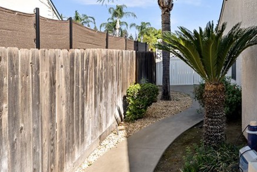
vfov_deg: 39.3
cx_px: 203
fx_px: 236
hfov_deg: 53.7
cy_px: 51
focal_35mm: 33
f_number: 5.6
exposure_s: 1/320
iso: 80
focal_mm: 14
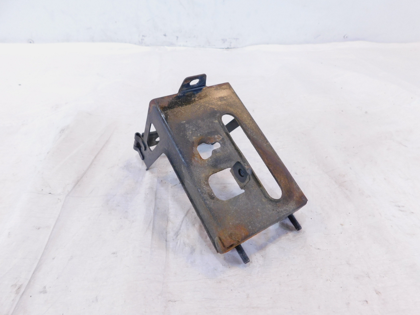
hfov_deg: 73.9
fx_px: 279
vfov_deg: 58.9
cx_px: 210
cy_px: 158
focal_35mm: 23
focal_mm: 4
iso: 200
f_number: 3
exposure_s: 1/30
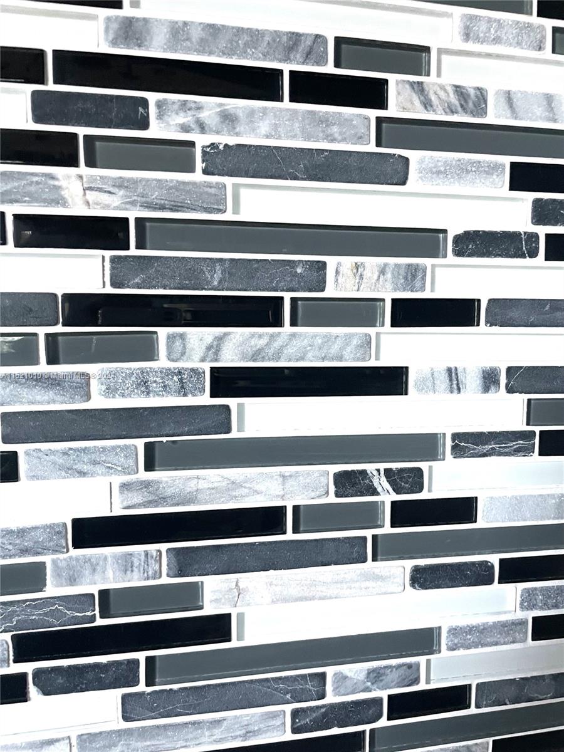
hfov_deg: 53.1
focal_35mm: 26
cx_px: 282
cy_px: 376
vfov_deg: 67.3
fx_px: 565
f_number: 1.6
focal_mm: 4.2
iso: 400
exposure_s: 1/60
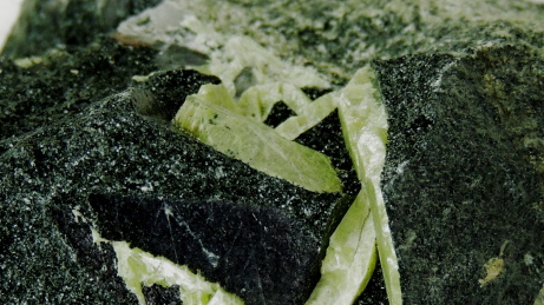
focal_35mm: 187
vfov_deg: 6.5
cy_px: 211
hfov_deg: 11.5
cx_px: 268
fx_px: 2697
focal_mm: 15.1
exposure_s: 1/80
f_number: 4
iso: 400
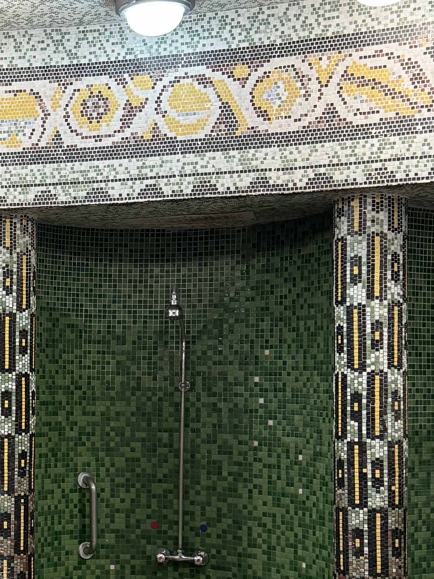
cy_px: 388
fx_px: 1154
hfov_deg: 19.4
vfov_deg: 28.0
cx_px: -154
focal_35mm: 69
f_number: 1.78
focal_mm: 6.76
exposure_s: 1/50
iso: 320
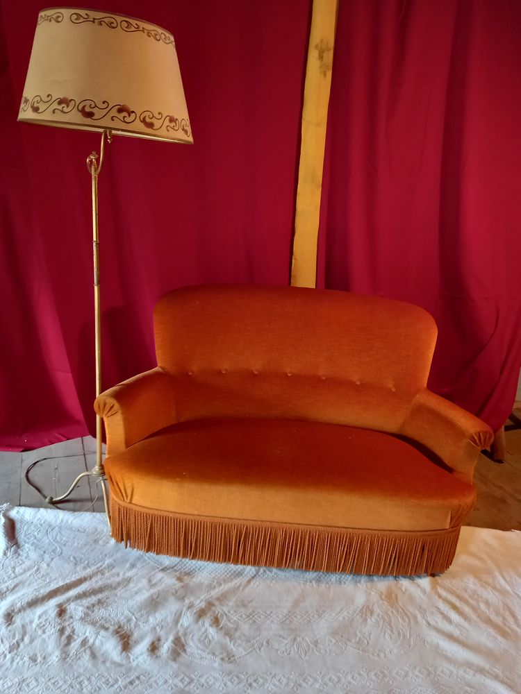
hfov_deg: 54.9
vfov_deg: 69.4
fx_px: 502
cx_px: 260
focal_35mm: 25
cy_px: 347
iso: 400
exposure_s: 1/25
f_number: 2
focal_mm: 4.6
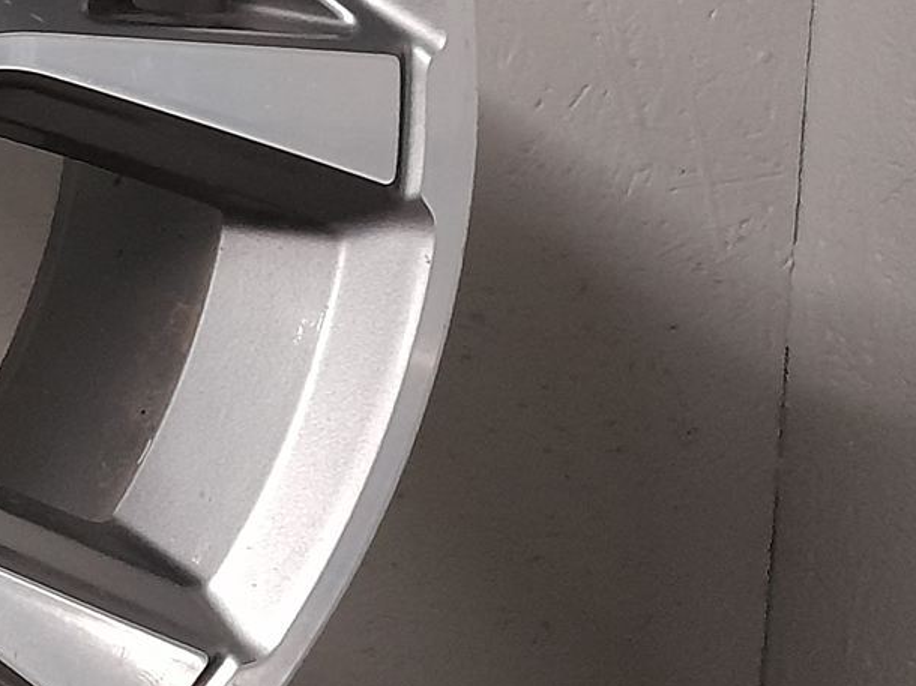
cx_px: -560
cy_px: 141
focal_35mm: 84
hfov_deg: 19.4
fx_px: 2222
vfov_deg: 17.4
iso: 500
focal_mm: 4.6
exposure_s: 1/25
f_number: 2
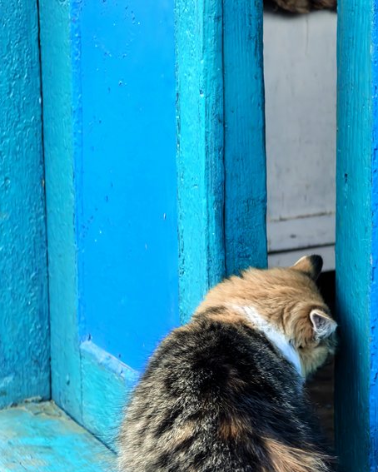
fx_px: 1398
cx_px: 189
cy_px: 241
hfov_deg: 15.4
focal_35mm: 100
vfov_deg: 19.2
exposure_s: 1/296
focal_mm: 15
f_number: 2.1
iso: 1000
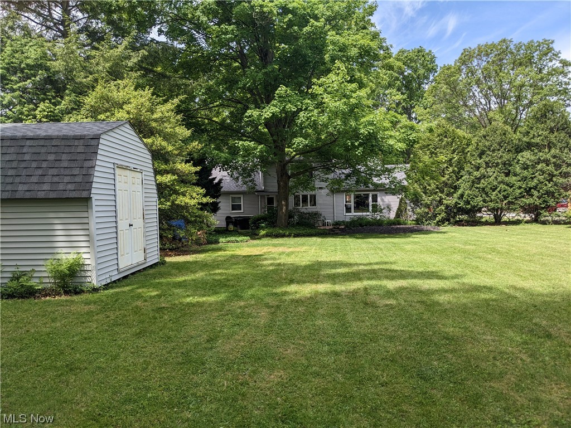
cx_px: 286
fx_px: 445
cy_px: 214
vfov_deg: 51.4
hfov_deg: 65.3
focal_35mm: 27
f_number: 1.73
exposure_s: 1/1565
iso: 43
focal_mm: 4.38
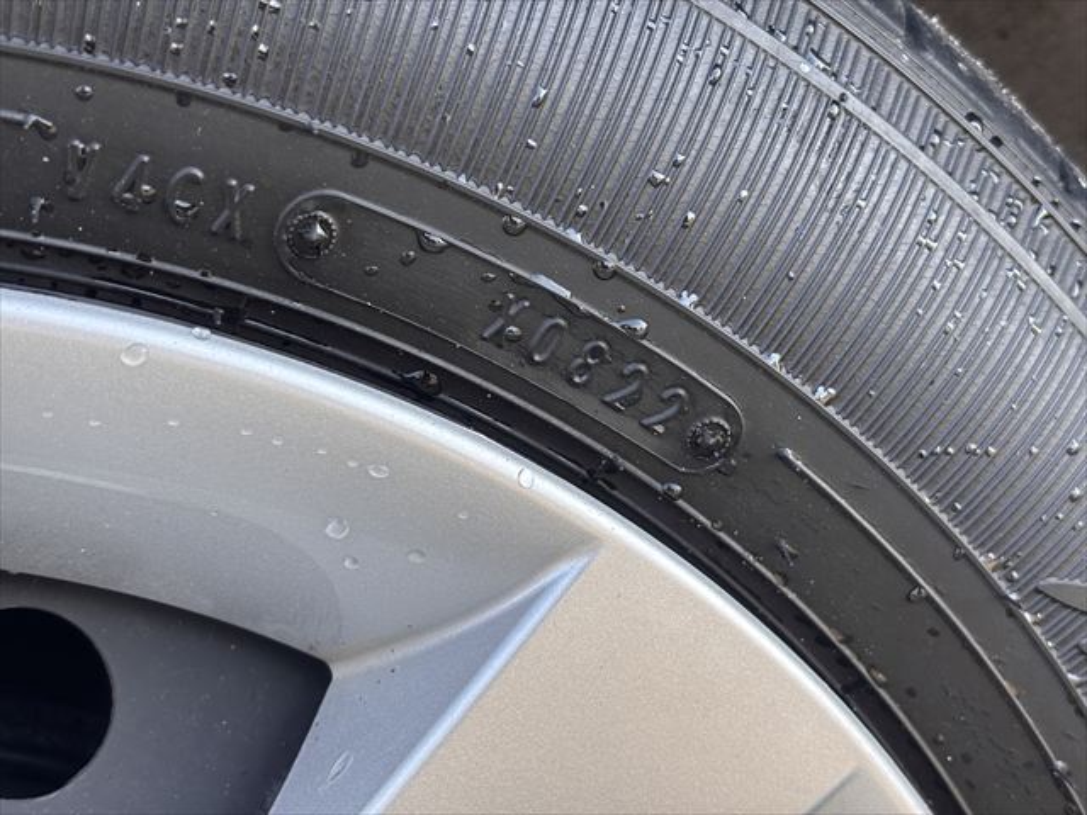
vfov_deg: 28.0
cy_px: 408
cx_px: 544
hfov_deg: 36.8
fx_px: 1633
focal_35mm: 52
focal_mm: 5.96
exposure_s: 1/170
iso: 50
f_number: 1.6
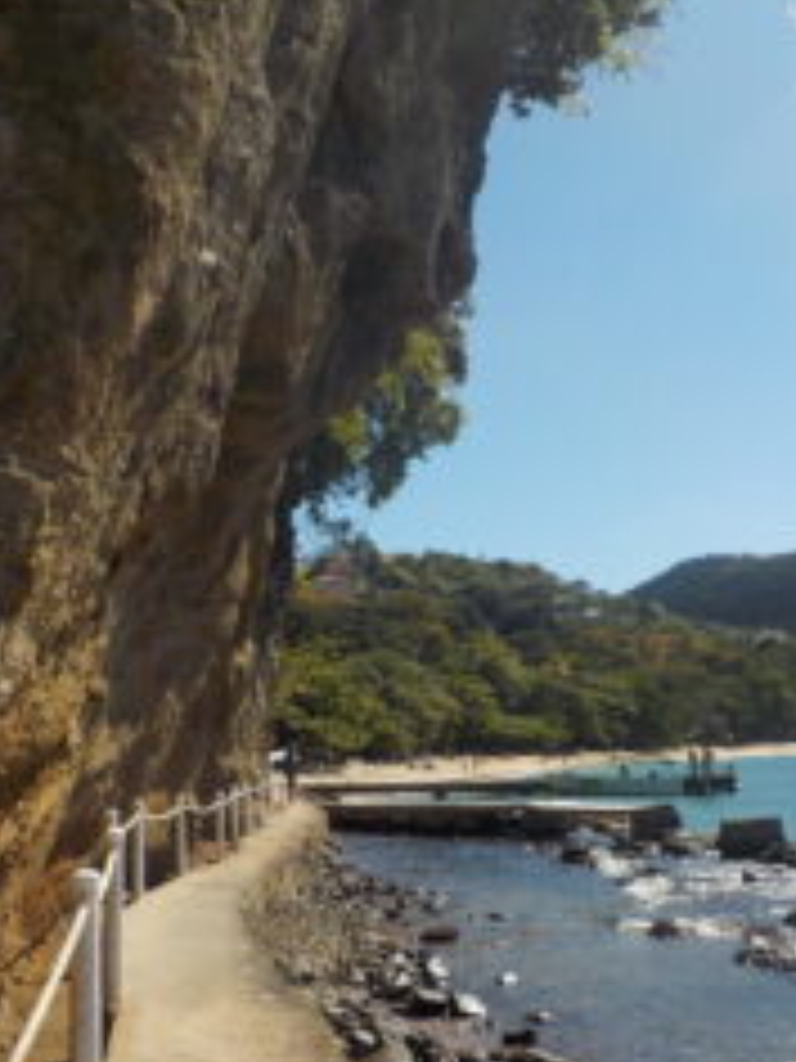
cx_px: 389
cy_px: 648
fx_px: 1349
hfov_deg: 32.9
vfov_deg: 42.7
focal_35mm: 44
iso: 125
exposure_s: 1/1600
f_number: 3.3
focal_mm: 4.1
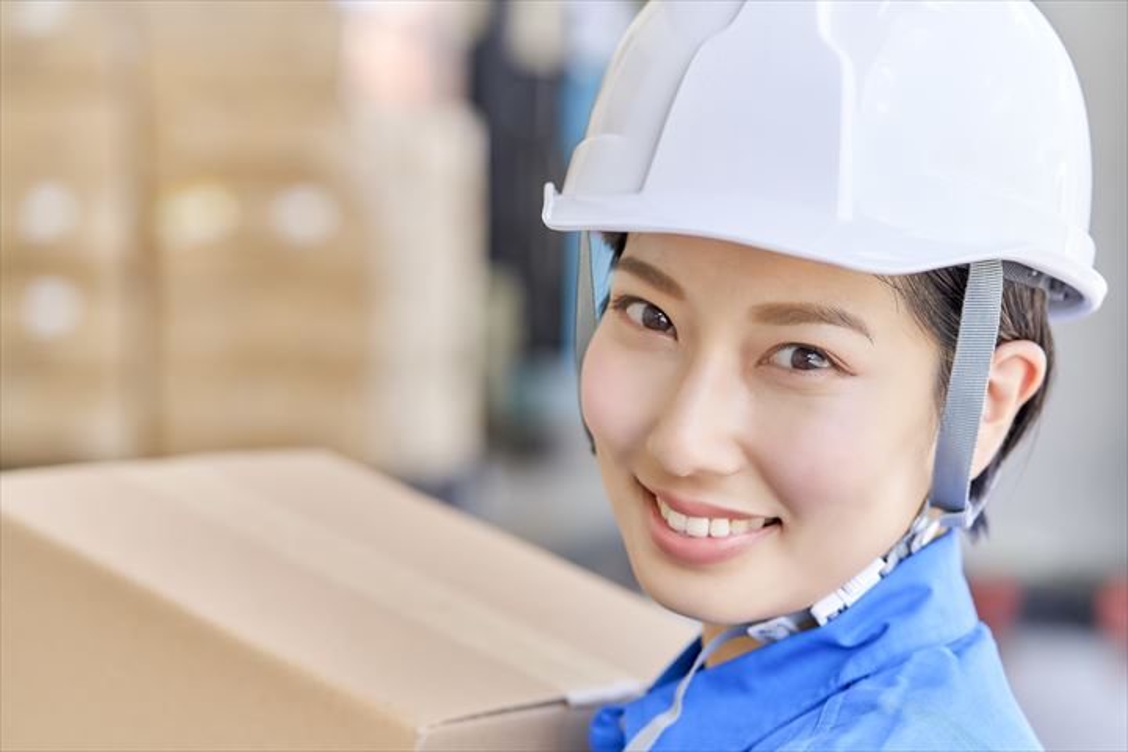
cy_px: 376
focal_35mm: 85
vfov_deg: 16.1
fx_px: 2663
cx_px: 564
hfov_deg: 23.9
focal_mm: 85
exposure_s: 1/250
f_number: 3.5
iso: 200
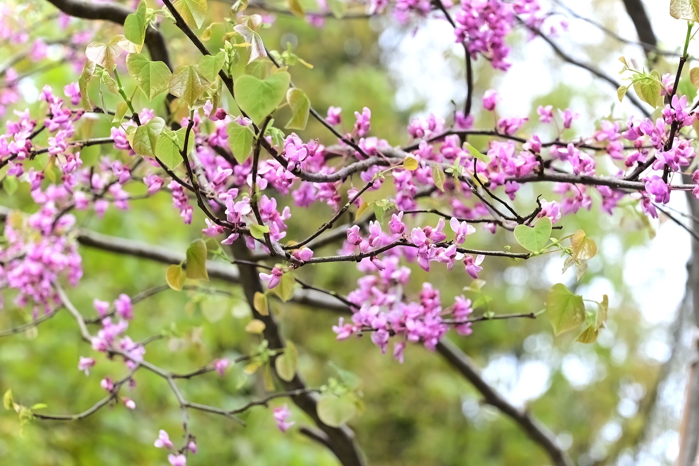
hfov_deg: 19.5
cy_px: 233
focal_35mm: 105
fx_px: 2039
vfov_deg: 13.0
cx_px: 350
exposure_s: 1/250
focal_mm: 70
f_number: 8
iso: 800
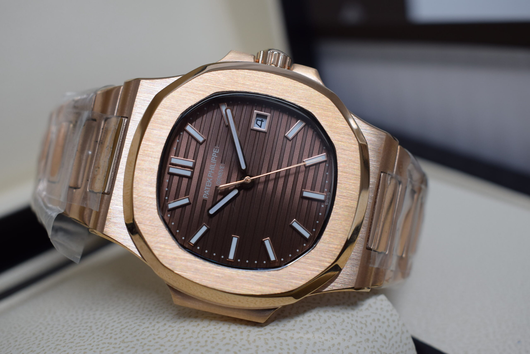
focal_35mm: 51
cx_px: 265
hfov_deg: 38.9
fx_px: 751
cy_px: 177
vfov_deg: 26.5
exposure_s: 1/30
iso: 400
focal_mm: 34
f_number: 7.1
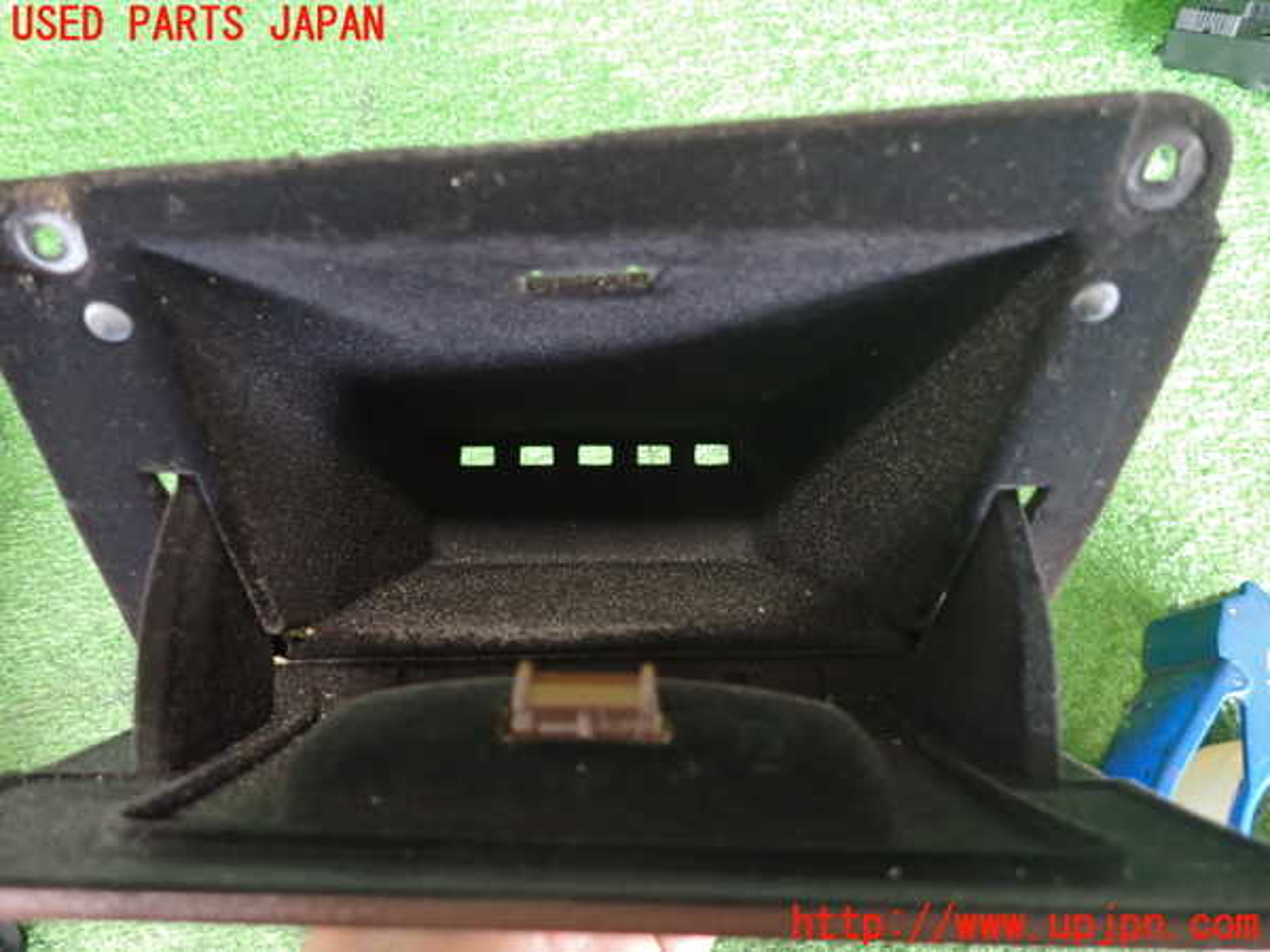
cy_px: 476
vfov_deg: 54.9
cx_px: 635
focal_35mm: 25
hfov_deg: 69.4
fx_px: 917
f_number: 2
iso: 800
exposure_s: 1/20
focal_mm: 4.5
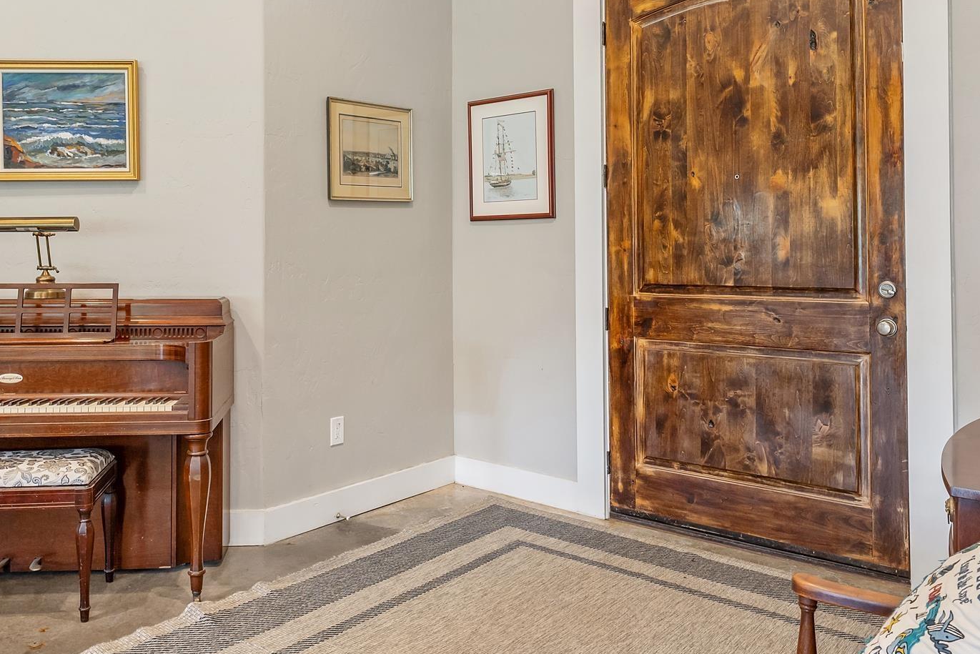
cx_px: 413
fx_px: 844
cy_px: 247
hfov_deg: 60.0
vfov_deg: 42.1
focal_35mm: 31
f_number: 8
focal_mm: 17
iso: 800
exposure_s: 1/3
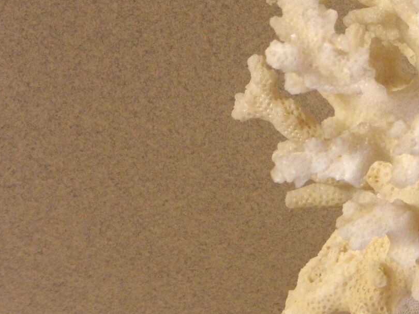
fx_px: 4056
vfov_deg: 4.4
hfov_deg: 5.9
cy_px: -20
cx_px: 567
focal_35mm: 335
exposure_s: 1/60
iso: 125
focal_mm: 19
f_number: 4.7
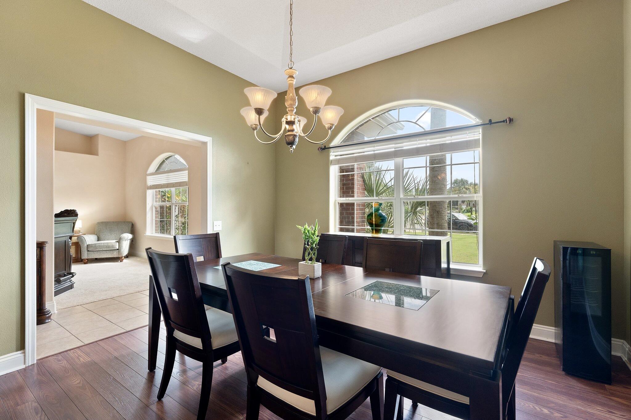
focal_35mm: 16
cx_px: 316
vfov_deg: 73.1
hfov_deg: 96.0
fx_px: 284
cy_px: 210
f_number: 8
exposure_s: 1/15
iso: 800
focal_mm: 16.2
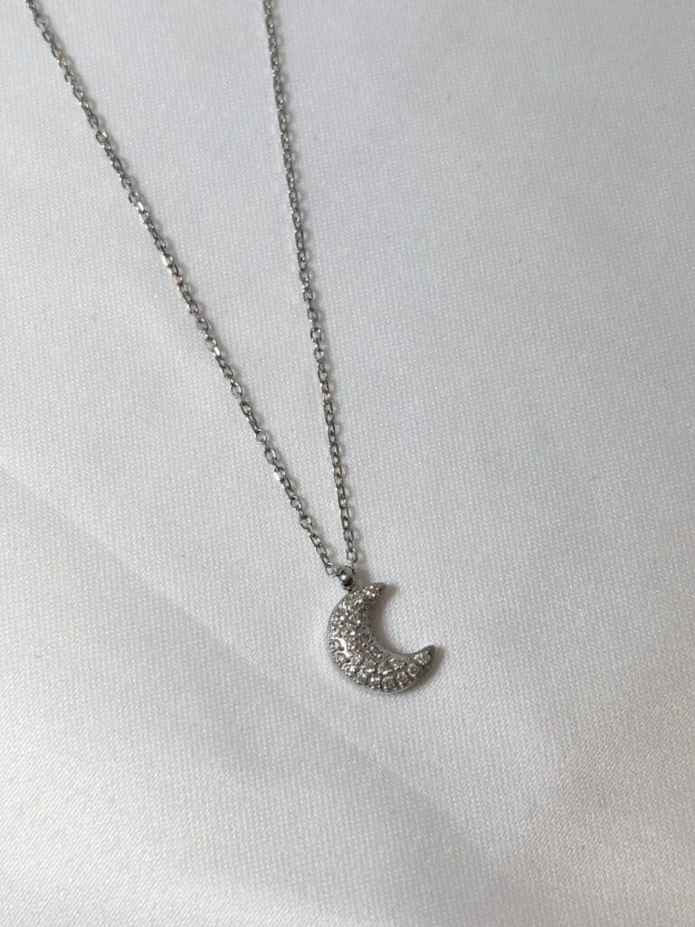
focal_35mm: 52
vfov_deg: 36.8
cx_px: 348
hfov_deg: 28.0
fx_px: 1392
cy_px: 464
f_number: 1.6
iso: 32
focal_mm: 5.96
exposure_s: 1/322
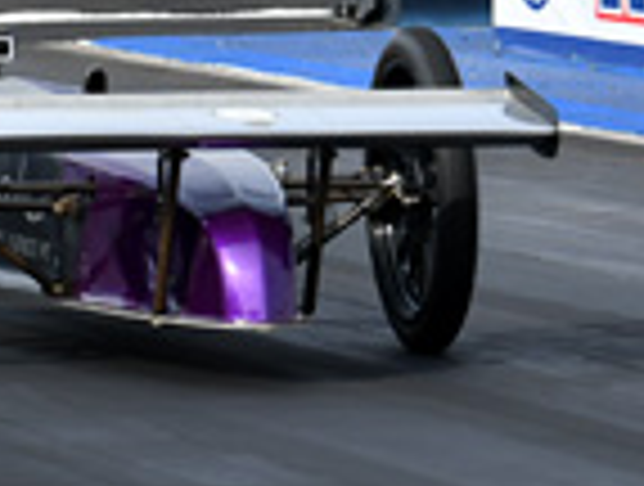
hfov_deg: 3.3
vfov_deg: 2.5
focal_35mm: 604
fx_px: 11265
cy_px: -18
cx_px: -171
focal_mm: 120
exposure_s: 1/1000
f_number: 5.6
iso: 200
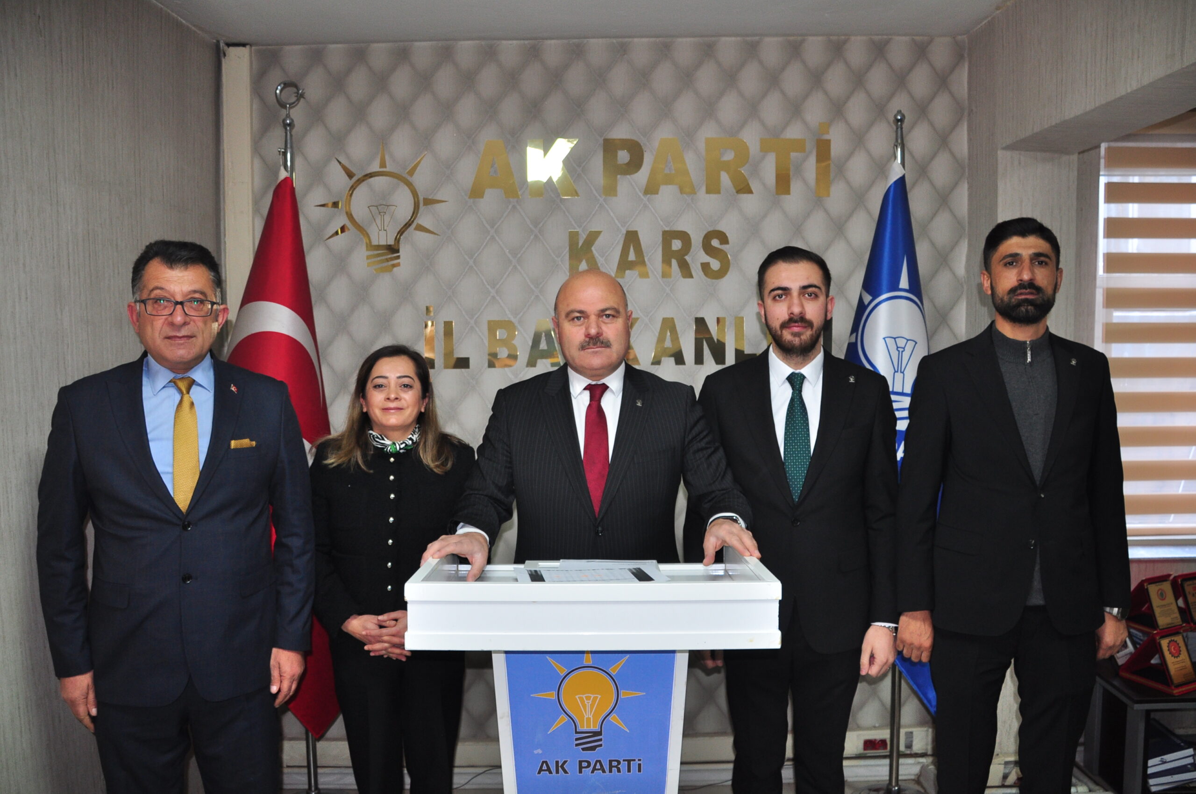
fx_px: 896
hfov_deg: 67.4
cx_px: 598
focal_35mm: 27
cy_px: 397
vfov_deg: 47.8
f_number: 3.5
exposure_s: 1/60
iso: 400
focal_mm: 18
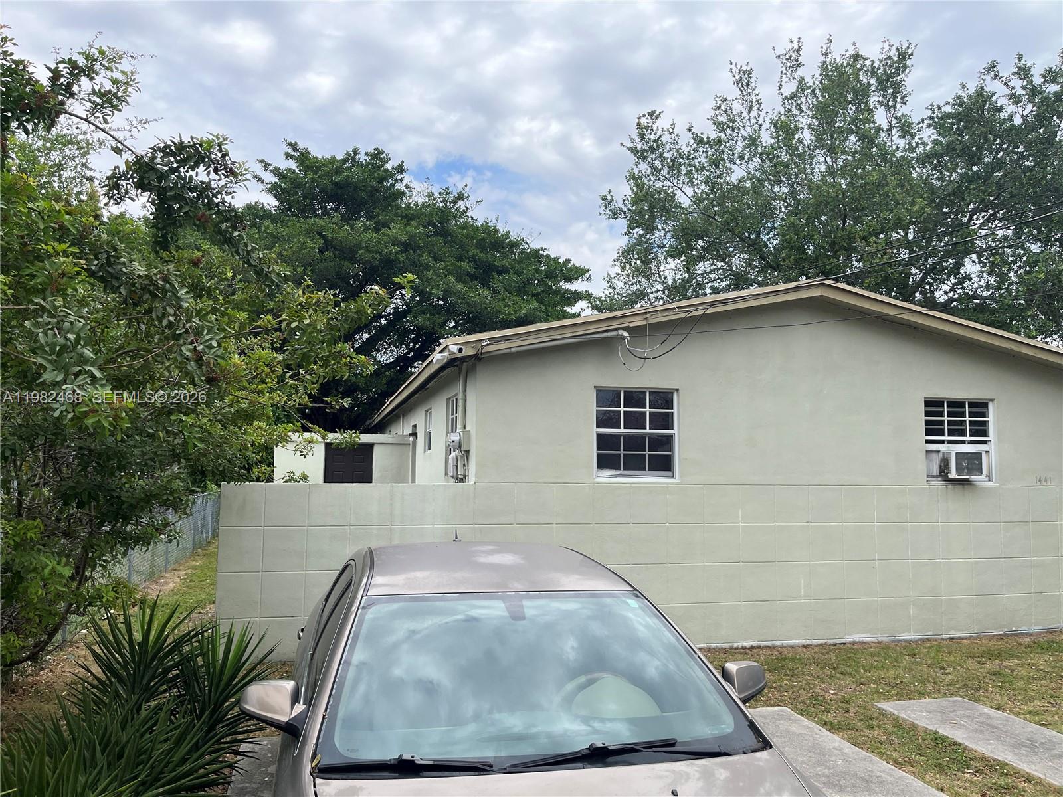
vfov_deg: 53.1
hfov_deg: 67.3
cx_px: 532
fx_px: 798
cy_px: 398
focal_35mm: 26
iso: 50
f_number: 1.6
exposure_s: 1/2101
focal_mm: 5.1
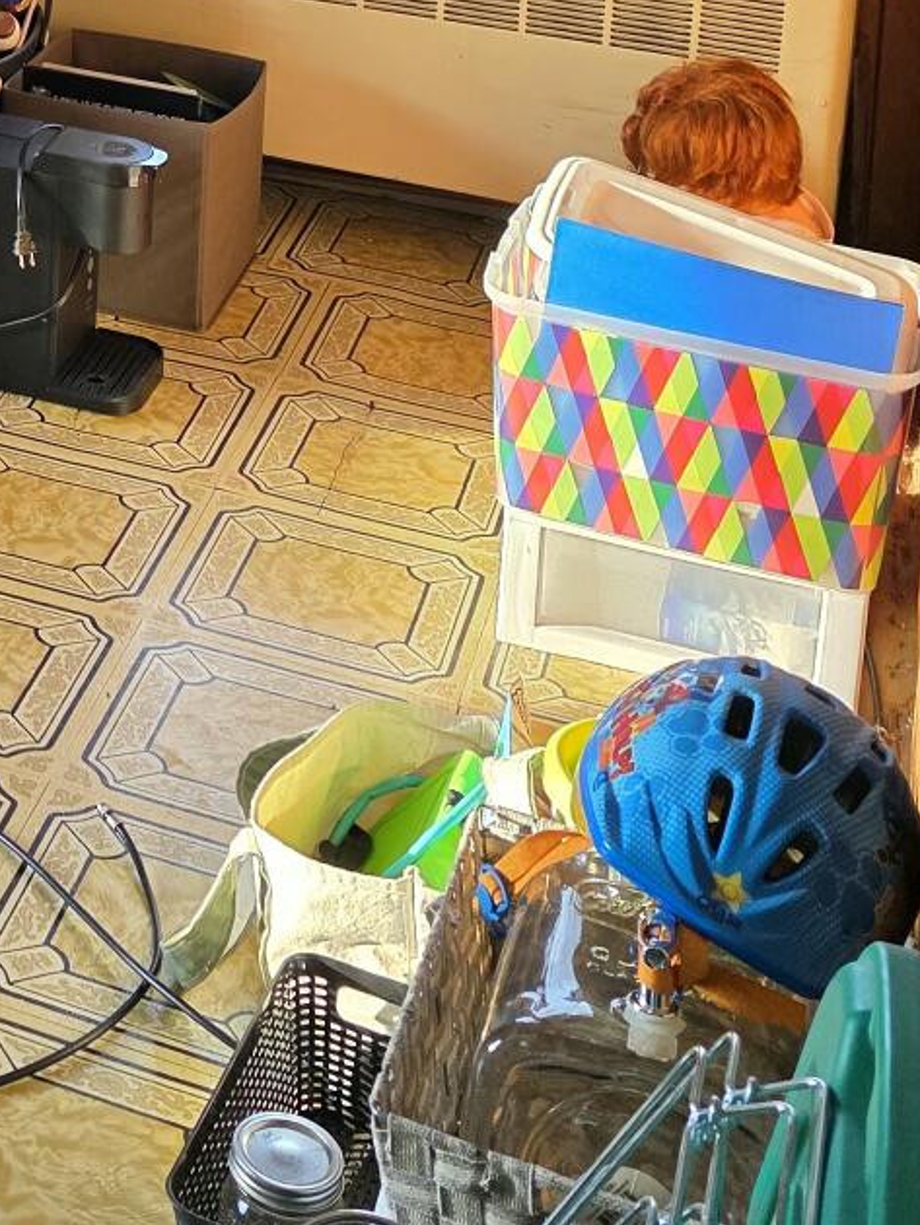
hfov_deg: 18.5
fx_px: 2585
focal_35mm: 73
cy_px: -377
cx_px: -344
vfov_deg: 23.5
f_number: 1.7
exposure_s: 1/120
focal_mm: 6.3
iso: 160
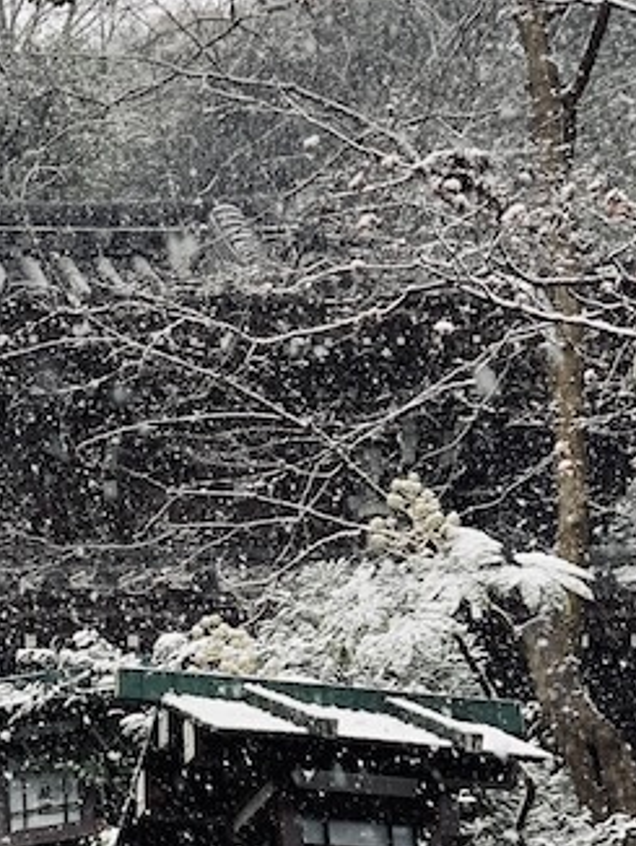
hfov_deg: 8.6
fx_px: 4159
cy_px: 780
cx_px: -140
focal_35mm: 170
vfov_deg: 11.5
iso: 40
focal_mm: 6
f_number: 2.4
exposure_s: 1/122
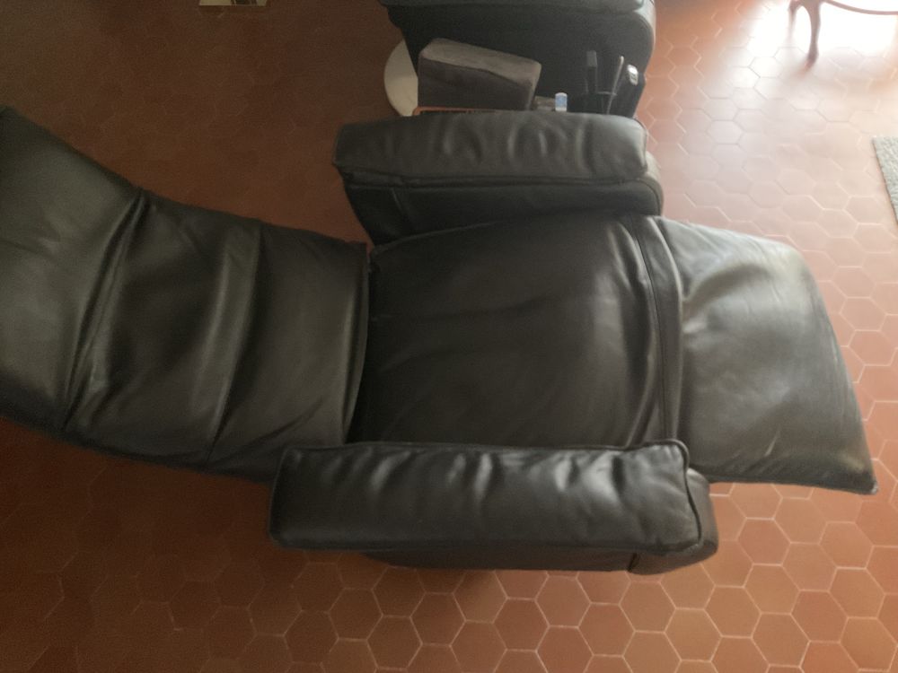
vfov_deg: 48.2
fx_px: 752
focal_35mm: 29
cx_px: 449
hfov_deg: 61.7
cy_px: 336
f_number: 1.8
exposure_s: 1/30
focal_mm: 3
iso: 500
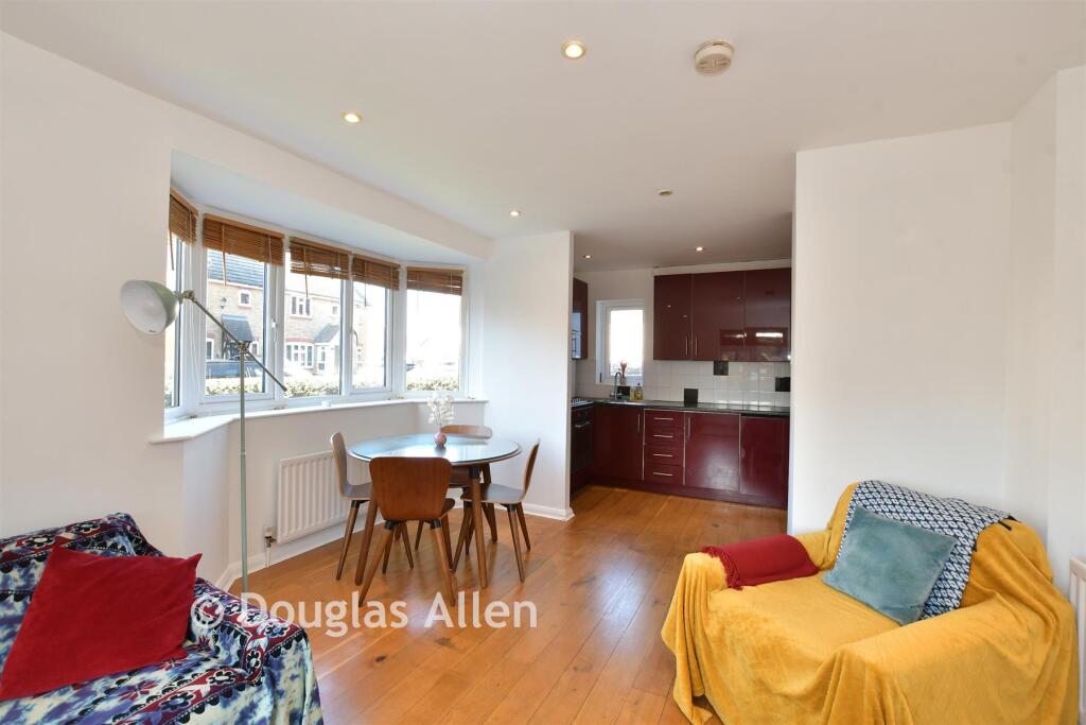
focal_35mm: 15
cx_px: 543
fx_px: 453
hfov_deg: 100.4
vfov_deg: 77.3
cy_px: 362
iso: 100
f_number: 8
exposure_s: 1/5
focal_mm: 10
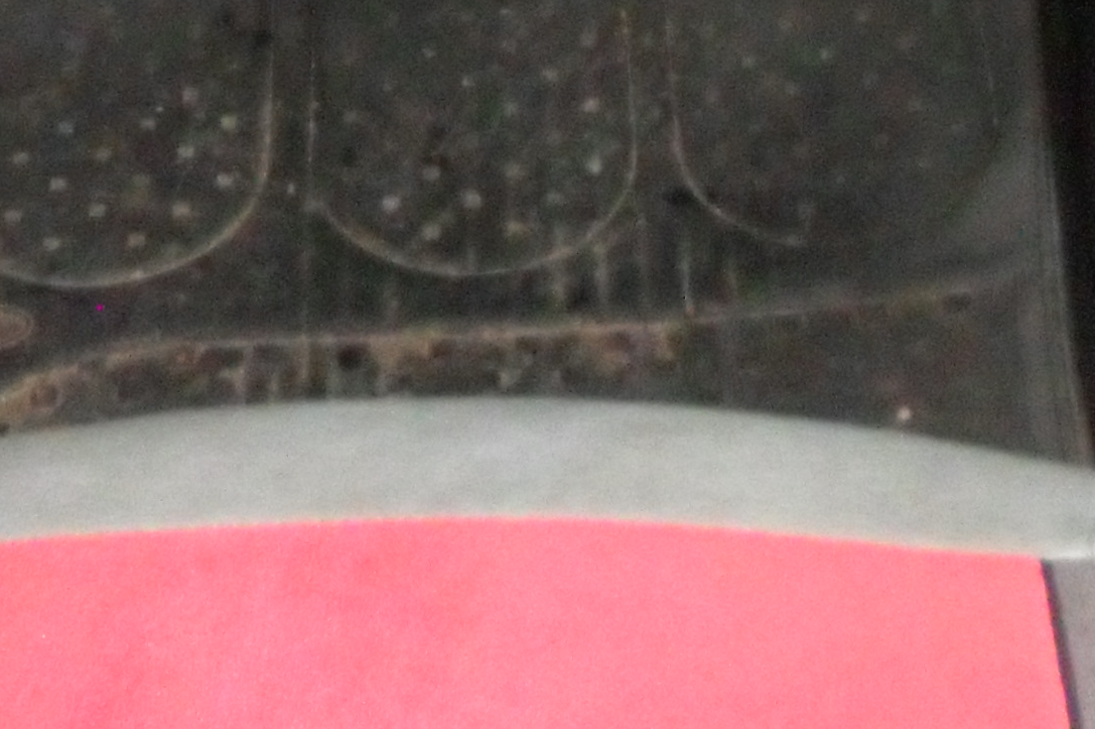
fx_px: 3345
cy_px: -707
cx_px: 806
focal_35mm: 110
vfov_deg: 11.3
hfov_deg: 18.5
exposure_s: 1/45
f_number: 3.5
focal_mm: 4.9
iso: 400
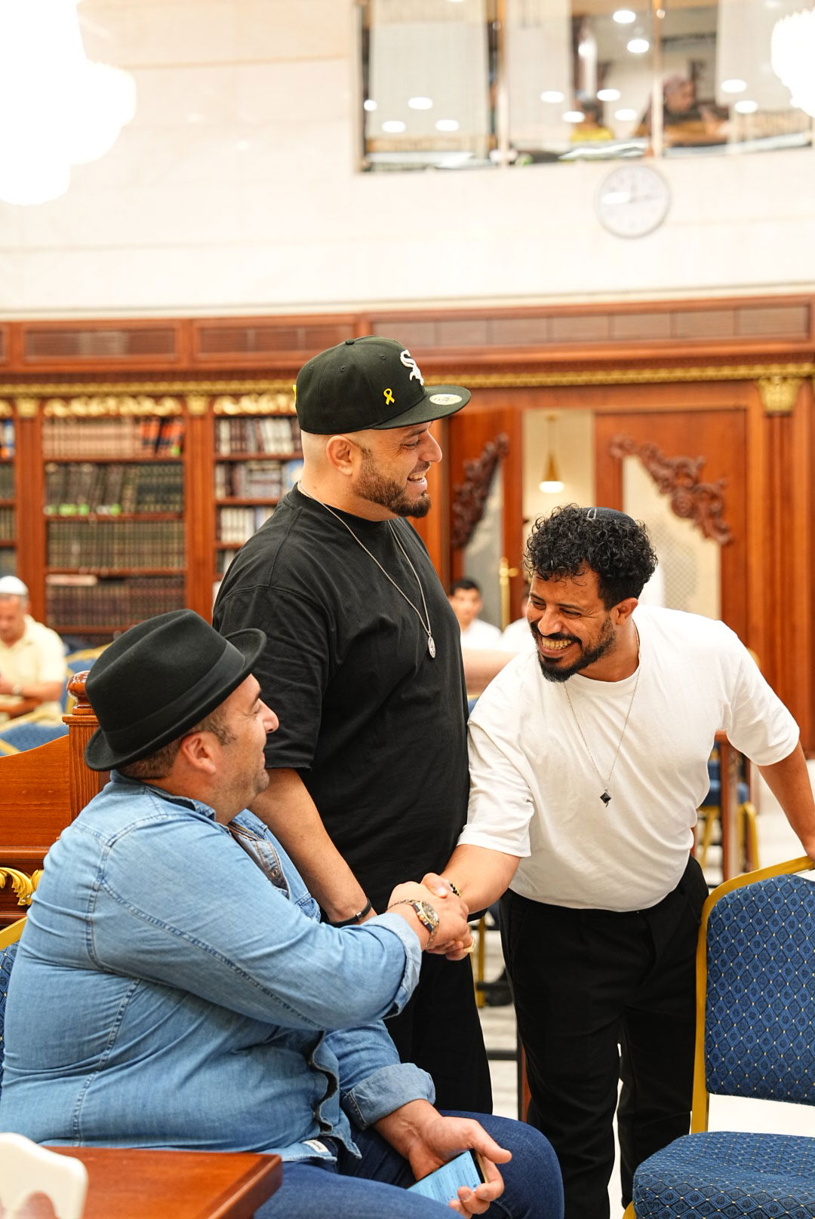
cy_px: 610
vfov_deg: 28.8
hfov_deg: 19.5
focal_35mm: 70
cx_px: 408
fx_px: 2373
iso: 1000
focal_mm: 70
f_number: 3.5
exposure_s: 1/160
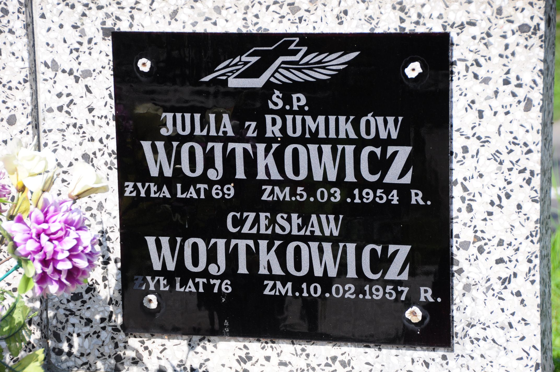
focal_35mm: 135
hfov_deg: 15.2
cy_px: 186
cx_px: 280
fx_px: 2097
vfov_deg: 10.1
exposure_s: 1/800
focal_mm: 90
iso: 400
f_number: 7.1
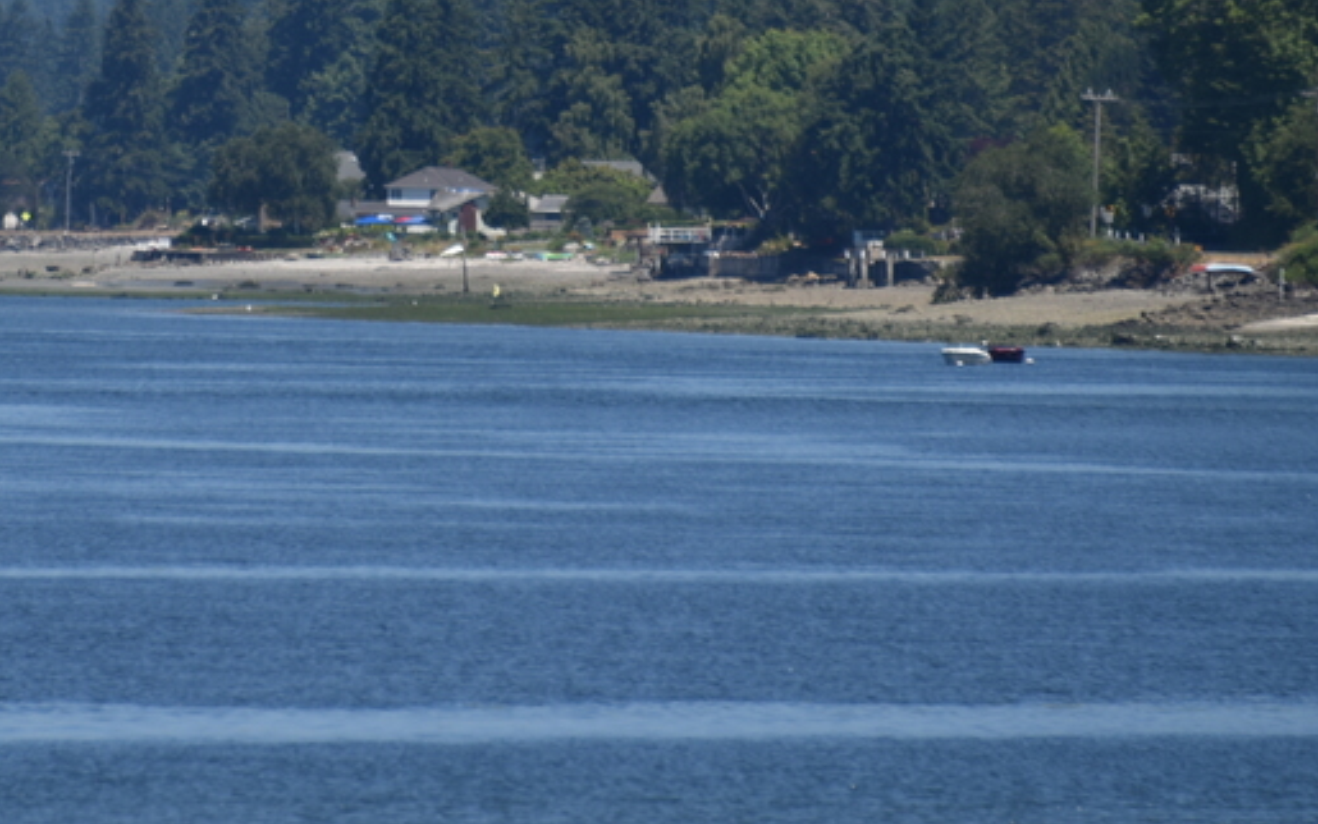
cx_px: 366
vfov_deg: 1.7
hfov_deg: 2.8
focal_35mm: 760
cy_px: 36
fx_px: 27302
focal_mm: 300
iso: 100
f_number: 6.3
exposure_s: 1/640
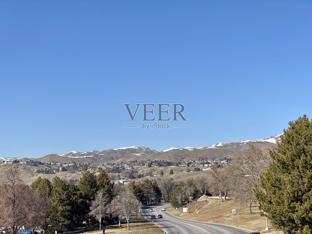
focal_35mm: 52
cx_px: 156
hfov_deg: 36.8
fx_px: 469
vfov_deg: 28.0
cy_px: 117
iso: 20
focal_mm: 6
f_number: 2
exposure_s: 1/1653
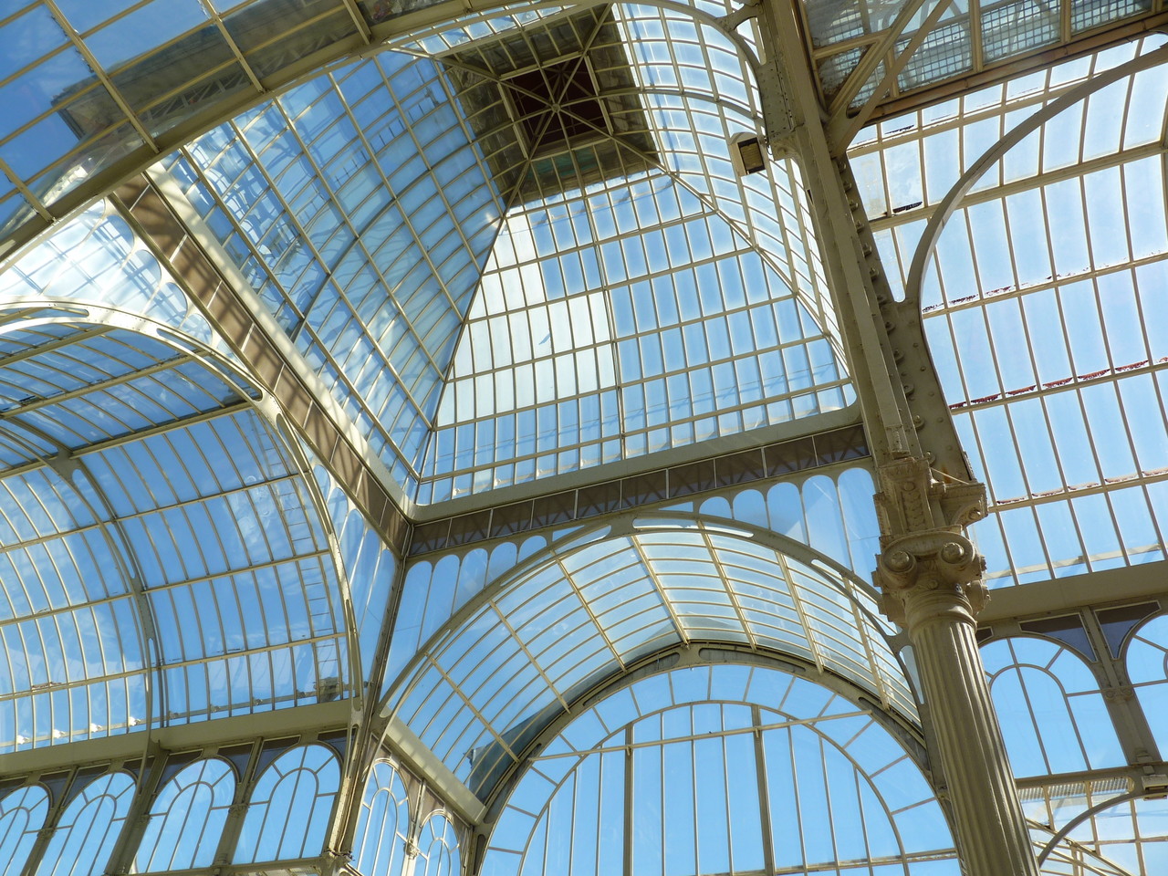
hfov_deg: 65.3
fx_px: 911
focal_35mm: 27
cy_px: 438
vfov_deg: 51.4
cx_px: 584
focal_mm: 4.8
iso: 80
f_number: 4.5
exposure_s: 1/250
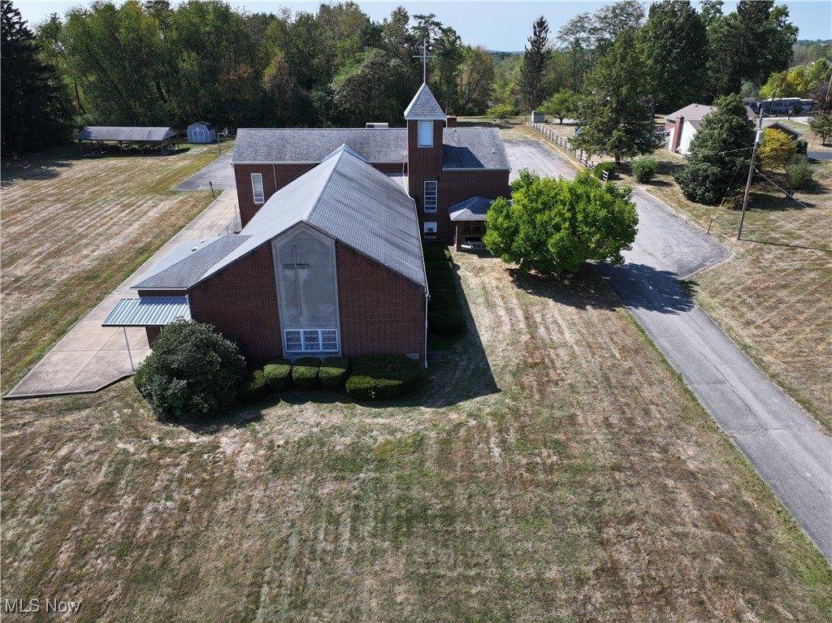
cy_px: 312
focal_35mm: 24
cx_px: 416
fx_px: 577
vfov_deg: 56.8
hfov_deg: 71.6
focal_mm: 12.29
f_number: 2.8
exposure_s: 1/20
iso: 130
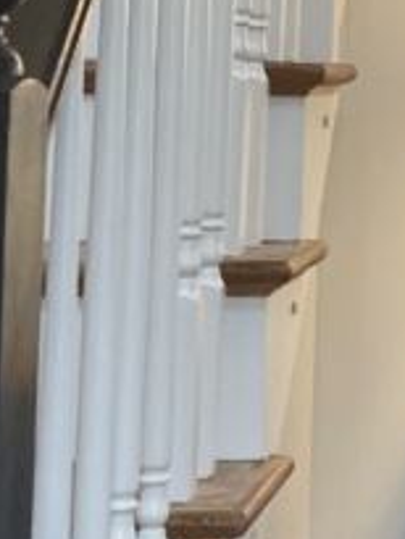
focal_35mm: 130
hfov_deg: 10.6
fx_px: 2026
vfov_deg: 14.9
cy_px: -16
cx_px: 776
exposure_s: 1/60
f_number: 1.6
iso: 160
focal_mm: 4.2
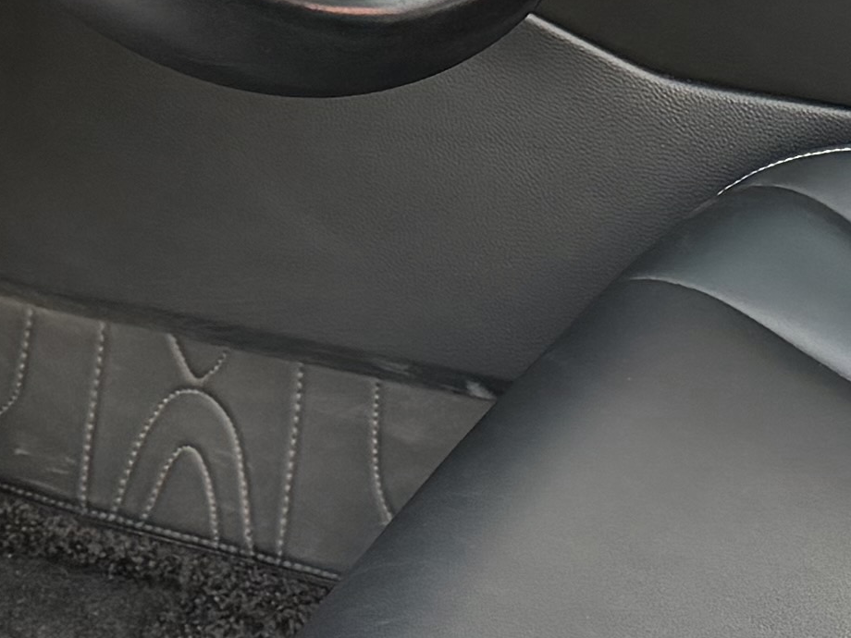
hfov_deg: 13.1
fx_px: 3663
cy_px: -57
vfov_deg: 9.9
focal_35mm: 149
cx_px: 845
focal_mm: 6.76
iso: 200
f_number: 1.78
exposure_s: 1/90
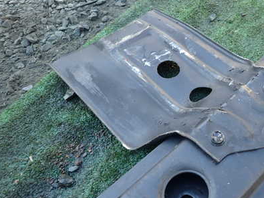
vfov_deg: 37.6
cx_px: 198
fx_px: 290
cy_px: 83
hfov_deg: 47.2
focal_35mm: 38
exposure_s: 1/60
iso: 100
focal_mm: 4.5
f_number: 2
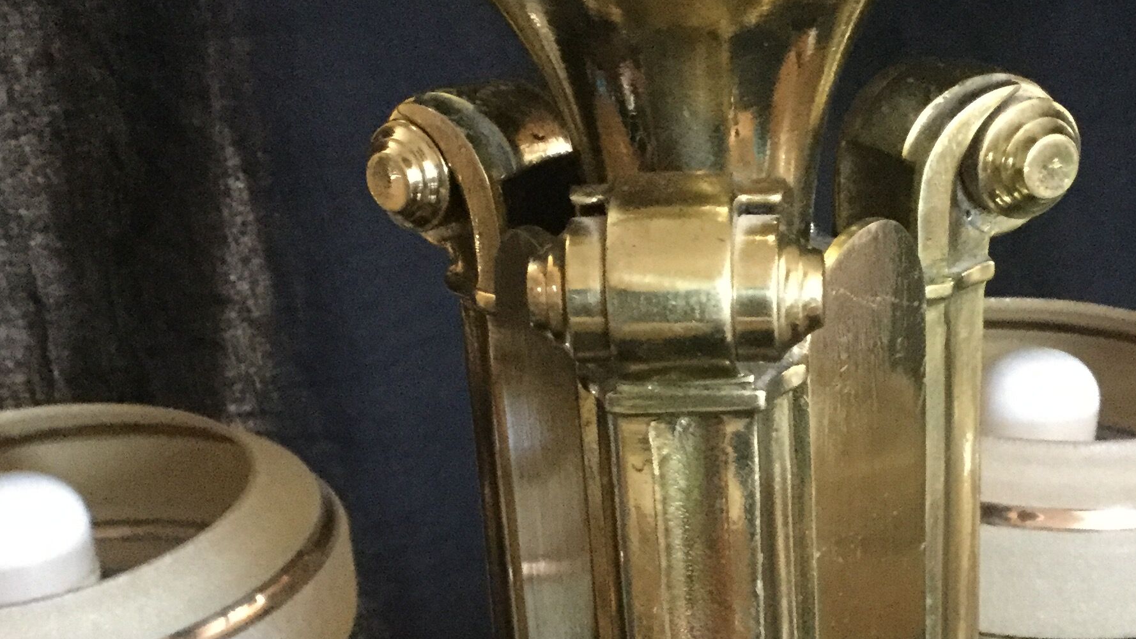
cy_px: 488
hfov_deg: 33.7
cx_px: 690
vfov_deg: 19.3
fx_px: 1868
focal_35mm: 62
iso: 320
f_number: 2.4
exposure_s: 1/17
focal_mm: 3.3
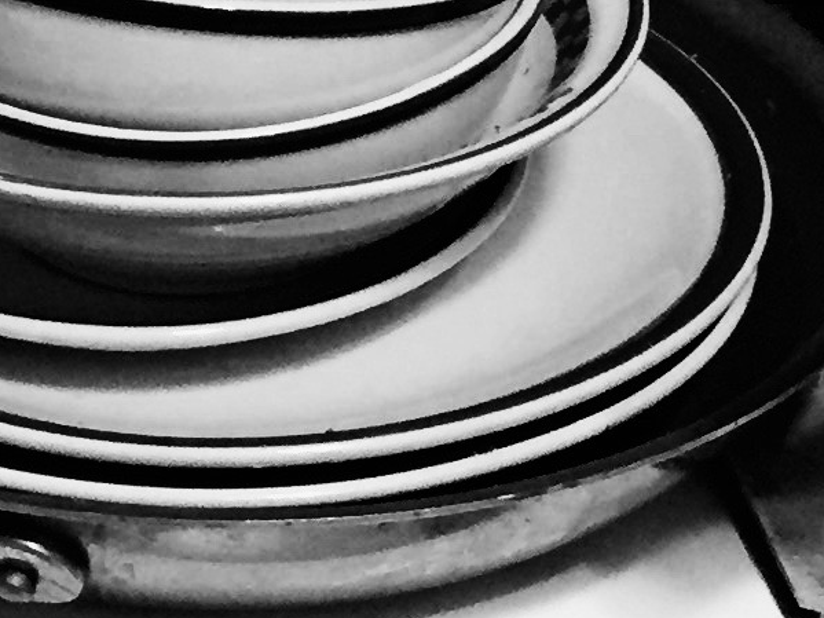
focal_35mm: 158
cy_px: 251
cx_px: -142
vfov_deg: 9.4
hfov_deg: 12.2
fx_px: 3760
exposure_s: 1/24
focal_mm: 4.15
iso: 250
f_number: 2.2
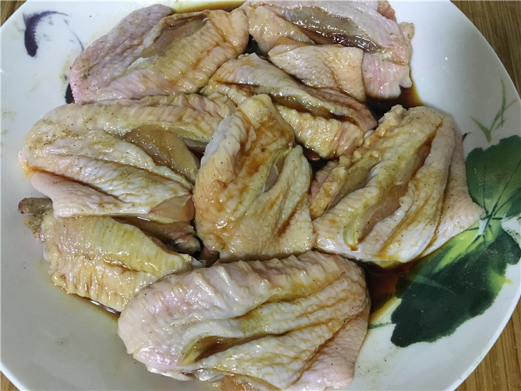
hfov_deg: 61.7
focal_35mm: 29
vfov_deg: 48.2
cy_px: 196
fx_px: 436
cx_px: 260
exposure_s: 1/17
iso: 250
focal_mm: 4.15
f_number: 2.2
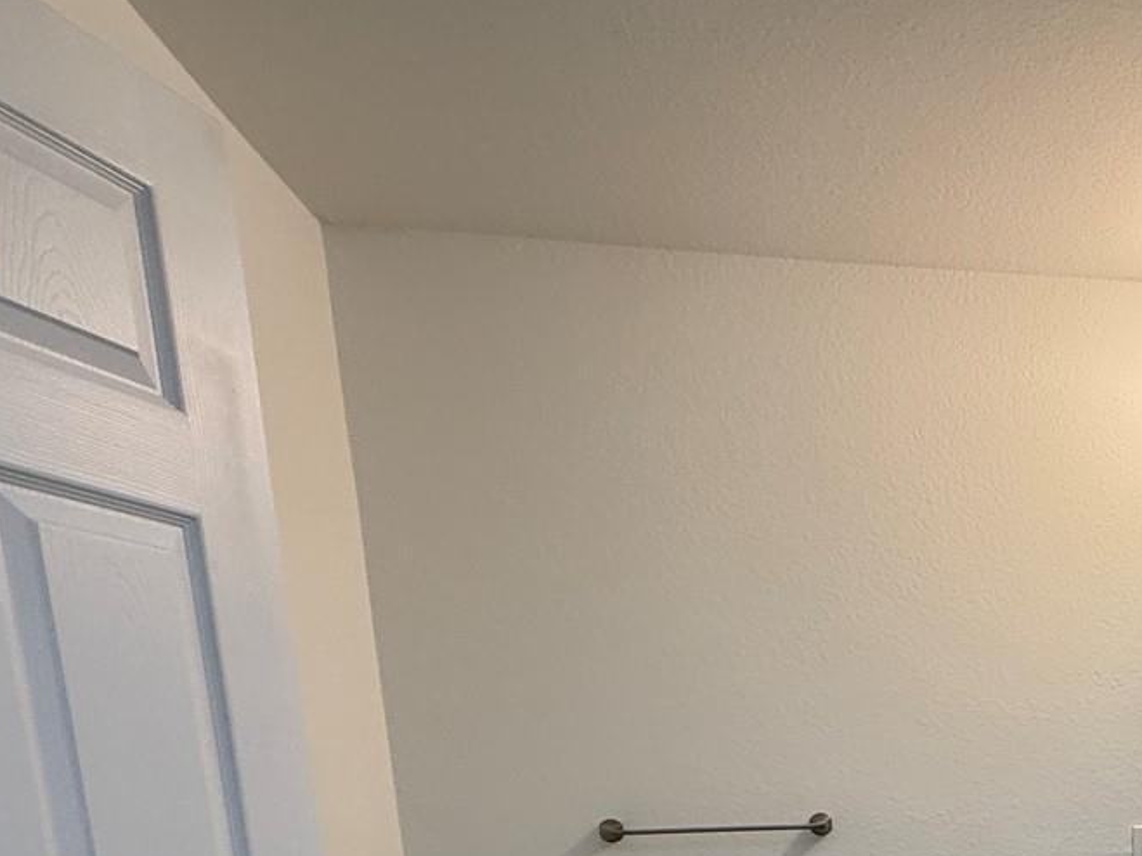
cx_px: 1036
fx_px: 1121
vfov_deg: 34.3
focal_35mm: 34
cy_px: 1003
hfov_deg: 48.1
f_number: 2.2
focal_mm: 2.22
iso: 80
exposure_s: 1/120
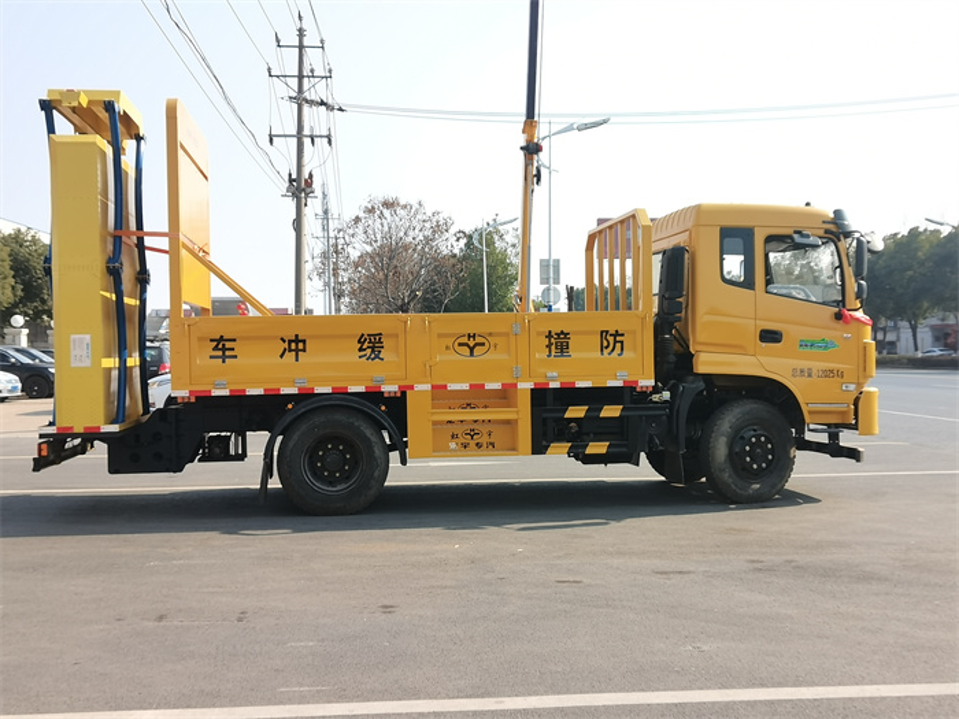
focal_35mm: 39
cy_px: 360
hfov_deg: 47.9
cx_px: 480
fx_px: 1080
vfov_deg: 36.8
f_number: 1.9
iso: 50
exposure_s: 1/782
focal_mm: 4.94
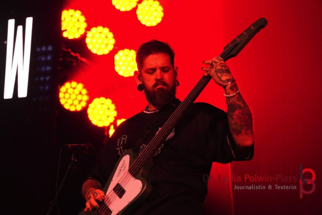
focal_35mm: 141
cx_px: 161
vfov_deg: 9.7
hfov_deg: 14.6
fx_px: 1261
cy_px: 108
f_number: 5.6
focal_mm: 94
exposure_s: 1/160
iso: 4000
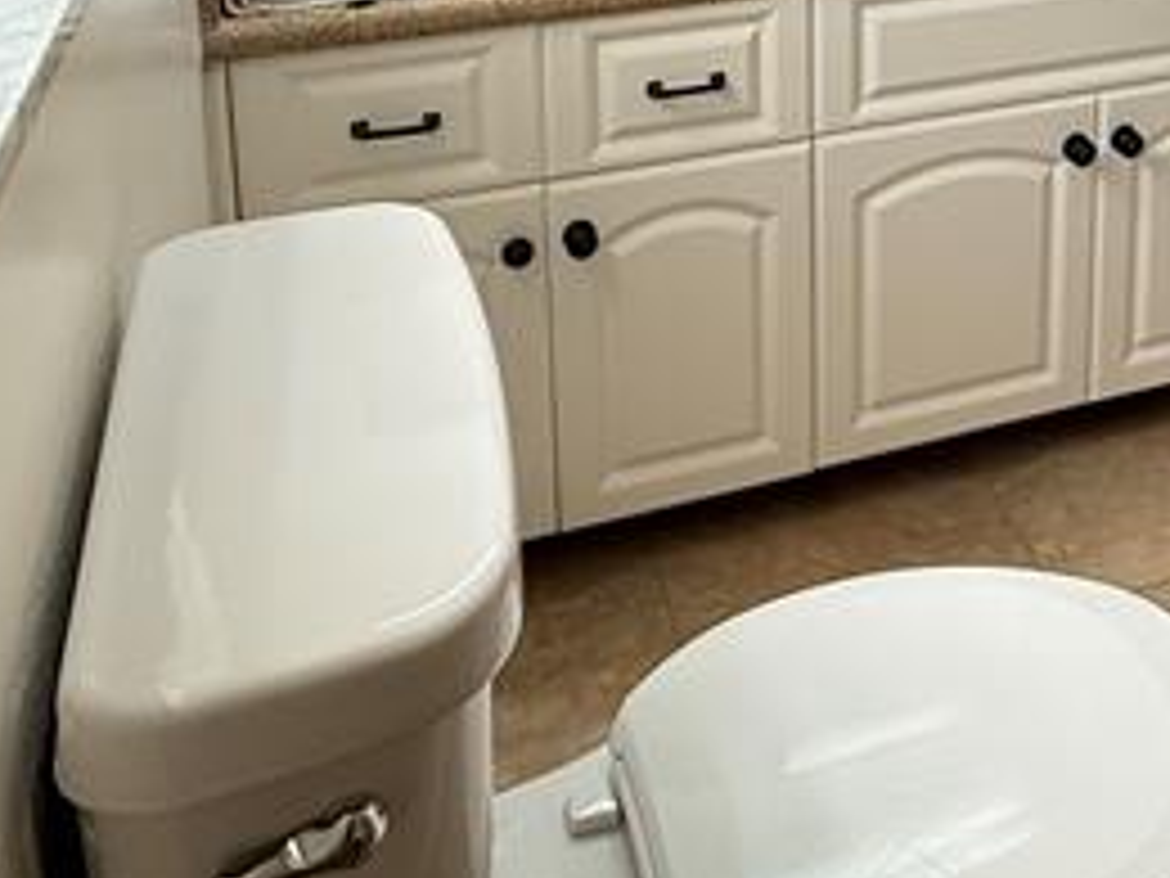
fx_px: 1453
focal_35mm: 43
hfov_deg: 42.4
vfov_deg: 27.8
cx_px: 886
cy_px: -266
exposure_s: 1/120
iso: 125
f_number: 2.2
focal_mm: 2.22
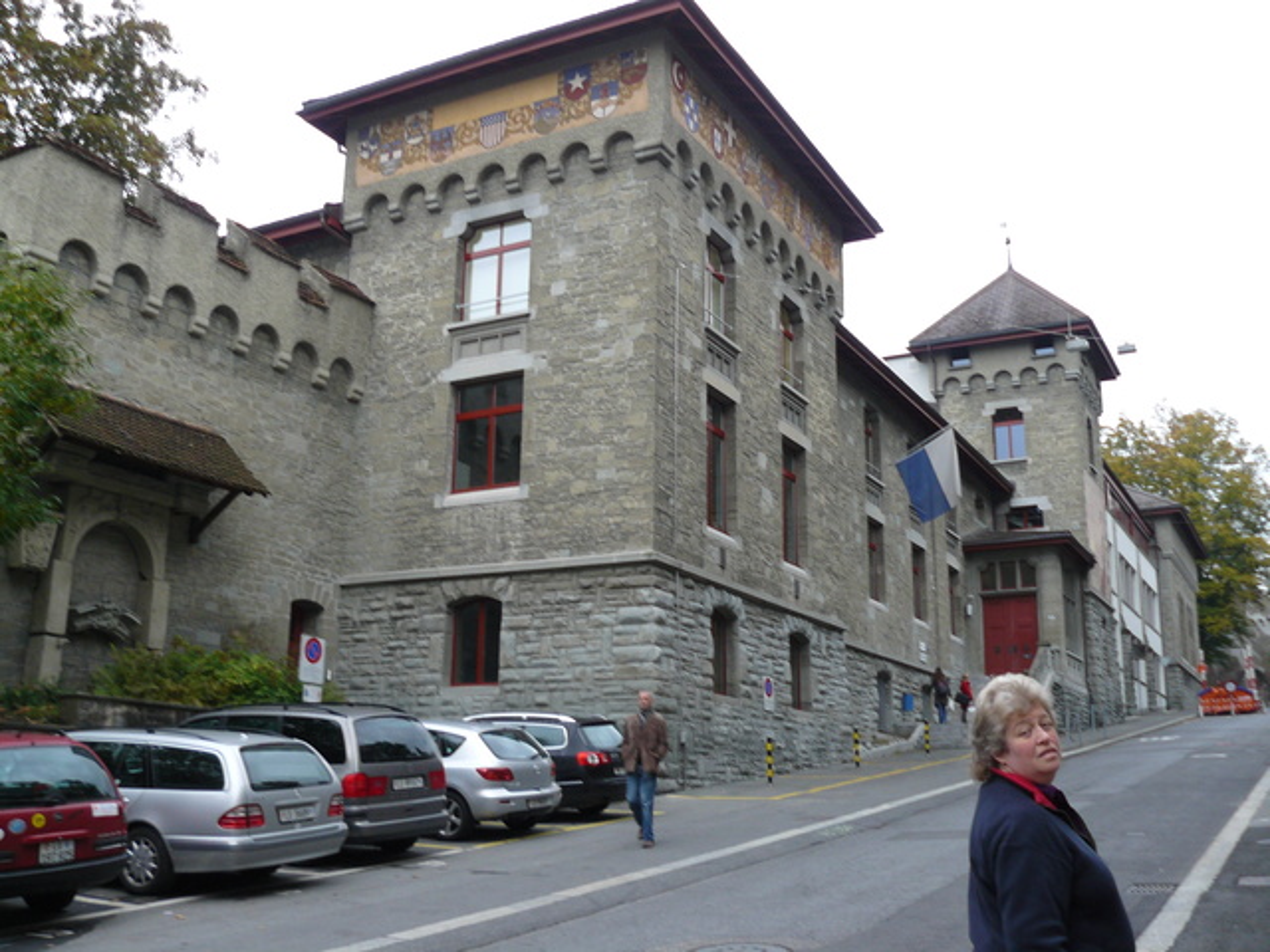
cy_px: 476
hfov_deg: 51.4
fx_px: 1321
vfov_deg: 39.7
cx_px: 635
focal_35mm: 36
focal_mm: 6
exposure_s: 1/40
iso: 100
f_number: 2.8
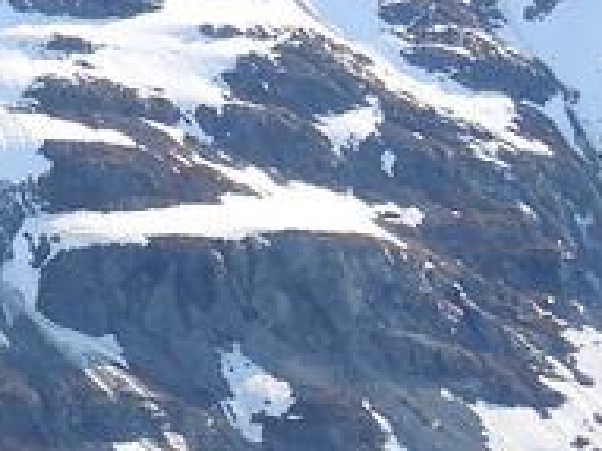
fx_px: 7004
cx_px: -627
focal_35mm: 403
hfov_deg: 4.8
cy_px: 858
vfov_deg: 3.7
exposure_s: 1/800
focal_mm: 10.7
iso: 100
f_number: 3.5
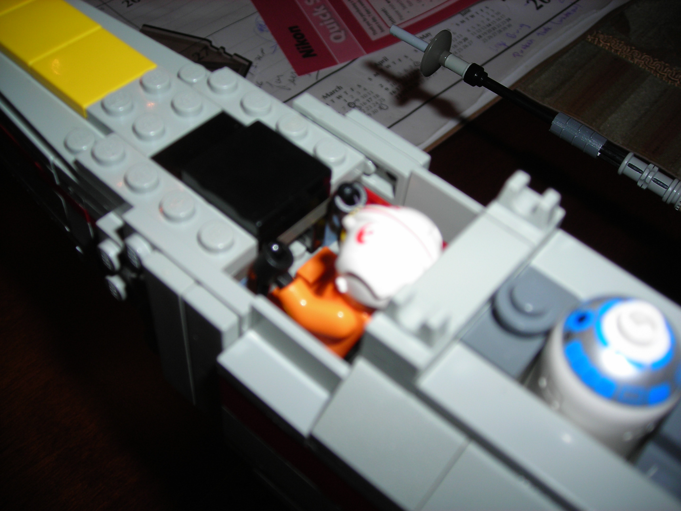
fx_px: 748
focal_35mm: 38
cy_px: 256
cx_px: 340
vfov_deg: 37.7
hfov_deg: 49.0
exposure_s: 1/60.1
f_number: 3.2
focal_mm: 6.3
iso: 50
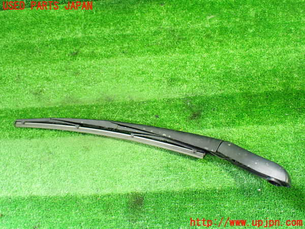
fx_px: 264
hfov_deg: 60.0
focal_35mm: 30
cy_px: 114
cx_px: 152
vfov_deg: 46.8
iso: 800
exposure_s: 1/30
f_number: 2.3
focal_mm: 5.4
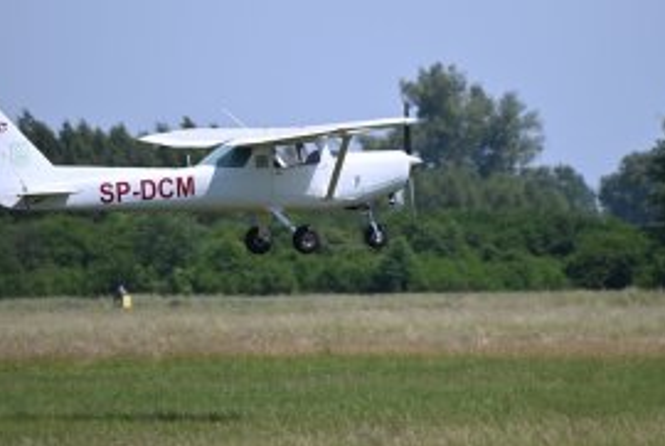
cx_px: 351
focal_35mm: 735
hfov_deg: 2.8
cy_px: 170
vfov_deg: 1.9
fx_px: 13599
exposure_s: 1/1600
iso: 320
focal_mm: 400
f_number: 6.3
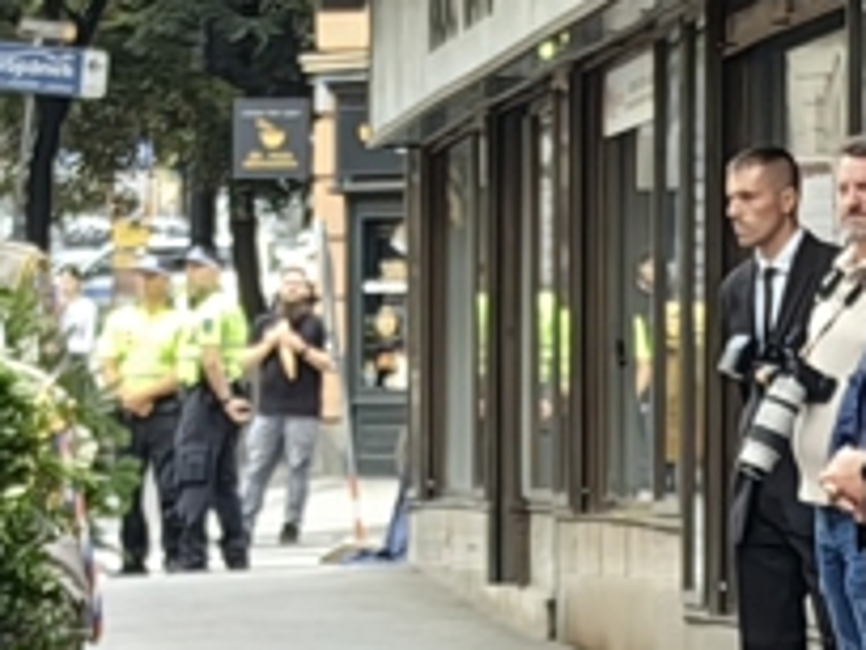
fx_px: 6930
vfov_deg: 5.4
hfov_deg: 7.1
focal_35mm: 277
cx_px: 760
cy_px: 520
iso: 80
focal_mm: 5.75
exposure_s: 1/405
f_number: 2
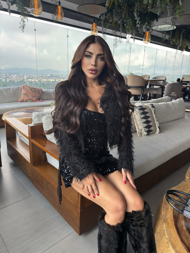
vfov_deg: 71.6
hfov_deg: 56.8
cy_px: 126
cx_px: 95
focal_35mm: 24
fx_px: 176
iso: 80
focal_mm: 6.76
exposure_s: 1/558
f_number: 1.78
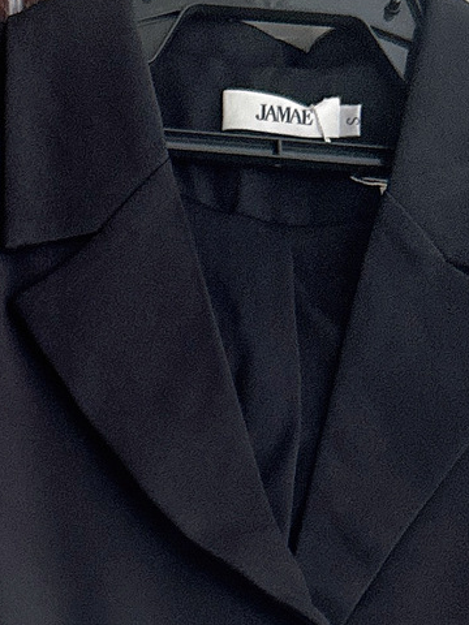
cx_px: -283
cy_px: 960
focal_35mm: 120
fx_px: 2168
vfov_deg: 15.1
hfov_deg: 11.7
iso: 250
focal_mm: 6.86
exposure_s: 1/113
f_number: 1.78
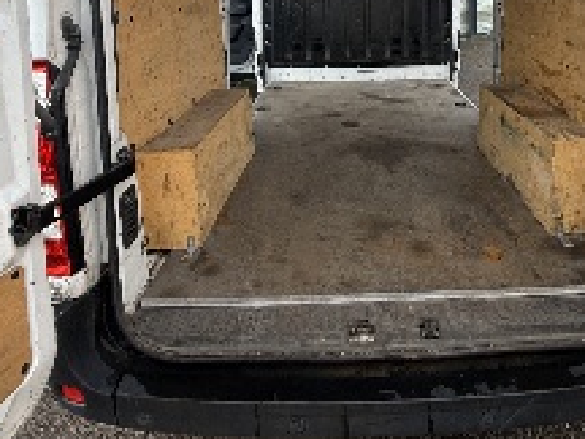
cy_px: 35
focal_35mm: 27
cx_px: 360
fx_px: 456
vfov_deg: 45.9
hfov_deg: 64.5
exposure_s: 1/304
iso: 50
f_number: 2.2
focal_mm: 2.22
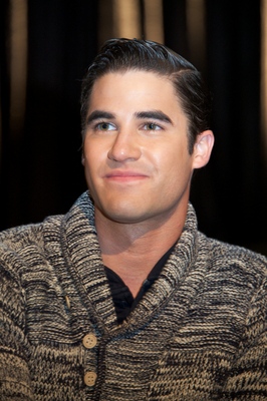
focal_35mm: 210
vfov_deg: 9.8
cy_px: 200
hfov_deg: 6.5
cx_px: 134
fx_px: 2340
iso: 2000
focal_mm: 210
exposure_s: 1/60
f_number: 5.6
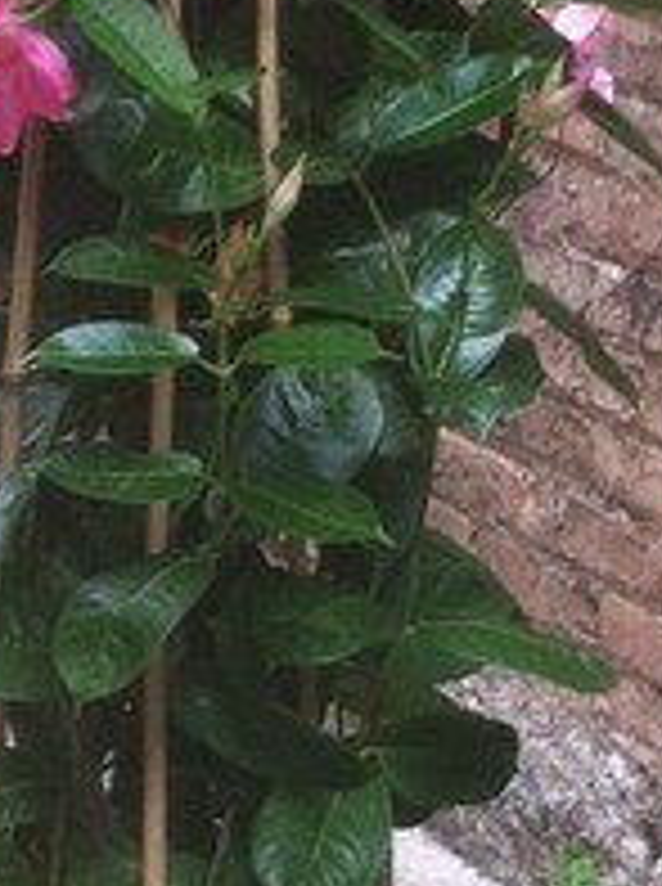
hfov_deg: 7.7
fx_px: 4912
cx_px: 18
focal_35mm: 192
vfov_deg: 10.3
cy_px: 558
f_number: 2.8
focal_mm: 3.85
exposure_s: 1/30
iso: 100
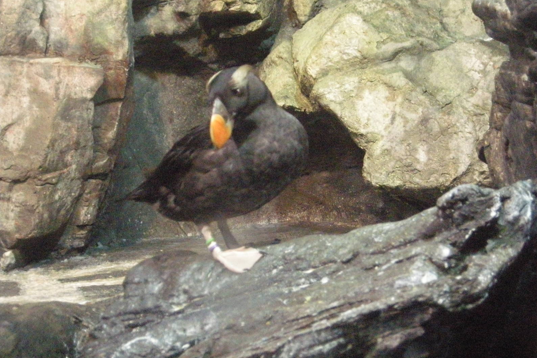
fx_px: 1581
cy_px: 167
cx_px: 271
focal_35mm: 106
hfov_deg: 19.3
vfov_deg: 12.9
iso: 1600
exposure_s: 1/36.7
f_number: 4.7
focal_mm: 21.5
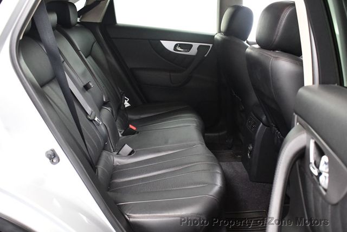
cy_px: 116
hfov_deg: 53.1
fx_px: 347
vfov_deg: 36.9
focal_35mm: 36
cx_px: 174
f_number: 3.5
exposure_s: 1/60
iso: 4000
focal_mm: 18
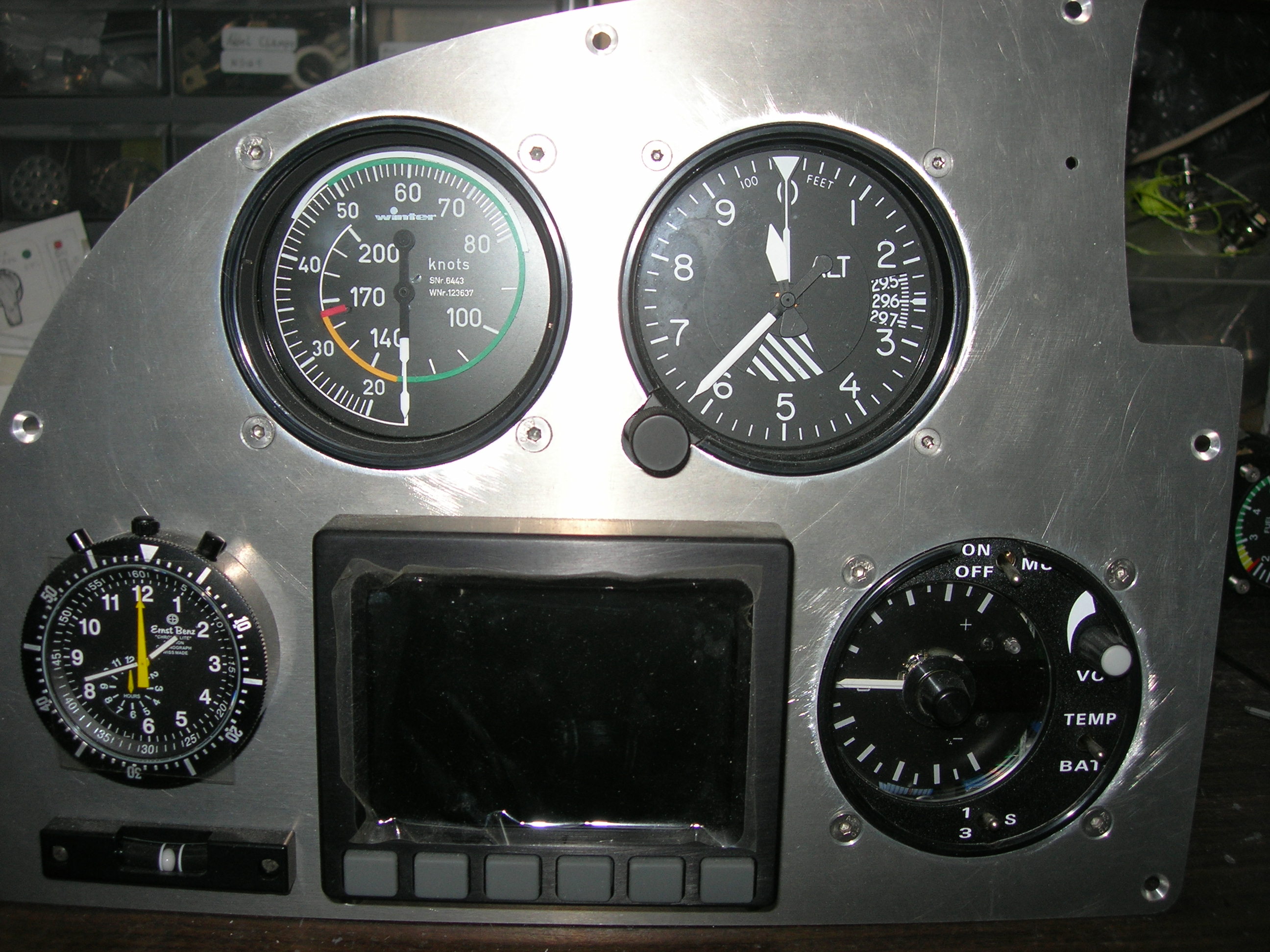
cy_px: 476
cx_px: 635
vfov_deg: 37.7
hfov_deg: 49.0
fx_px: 1394
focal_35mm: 38
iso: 64
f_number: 2.8
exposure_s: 1/60.1
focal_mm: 7.8
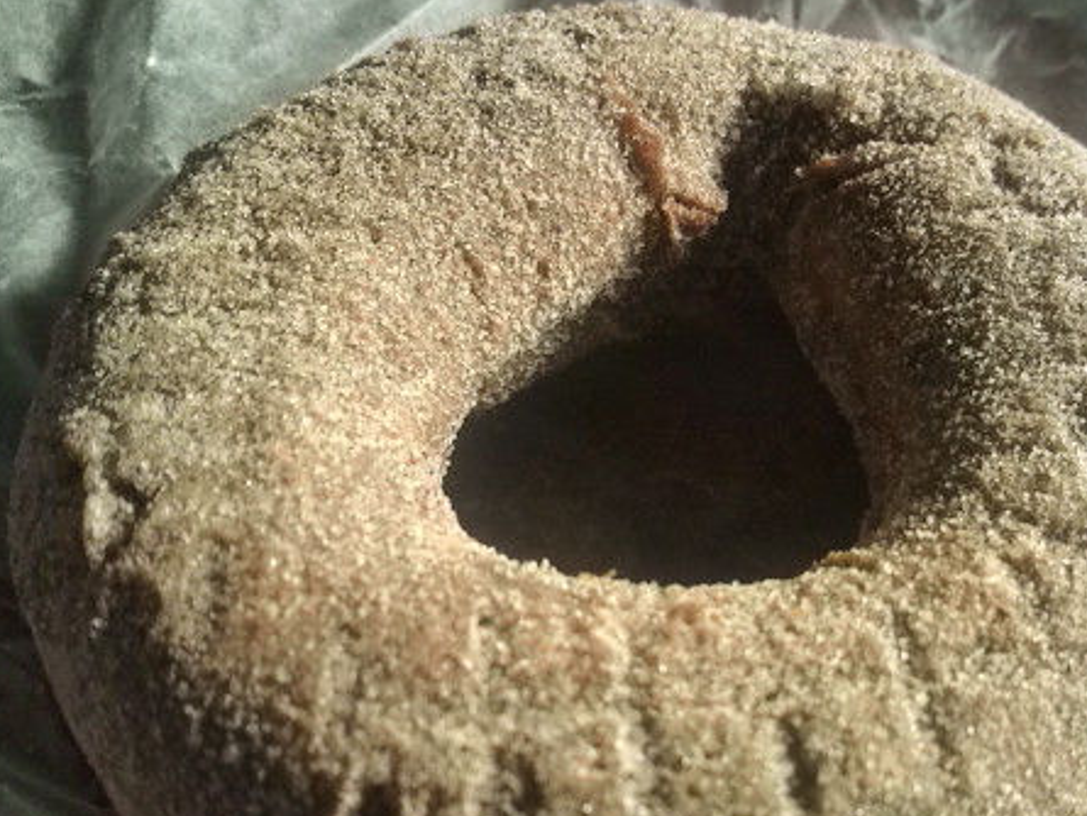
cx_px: 674
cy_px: 498
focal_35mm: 46
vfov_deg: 31.4
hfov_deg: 41.0
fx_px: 1445
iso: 65
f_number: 2.8
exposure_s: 1/408
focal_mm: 3.3
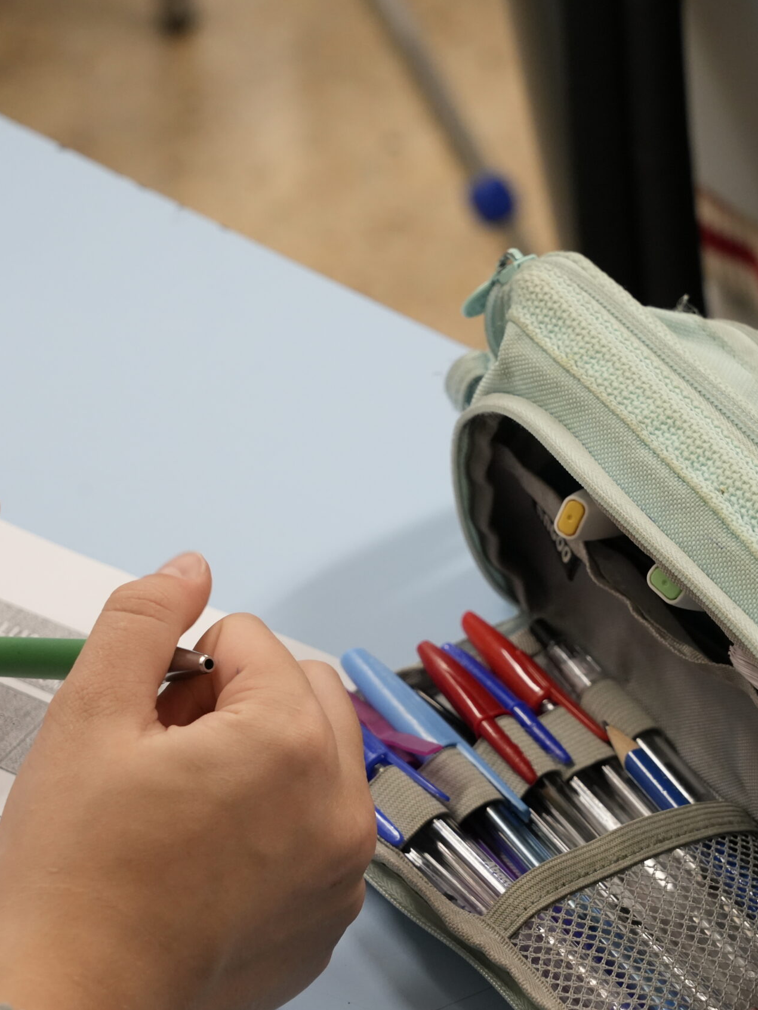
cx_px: 398
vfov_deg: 15.8
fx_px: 3650
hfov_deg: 11.9
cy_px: 507
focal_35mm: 125
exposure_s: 1/60
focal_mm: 86
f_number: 8
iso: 3200
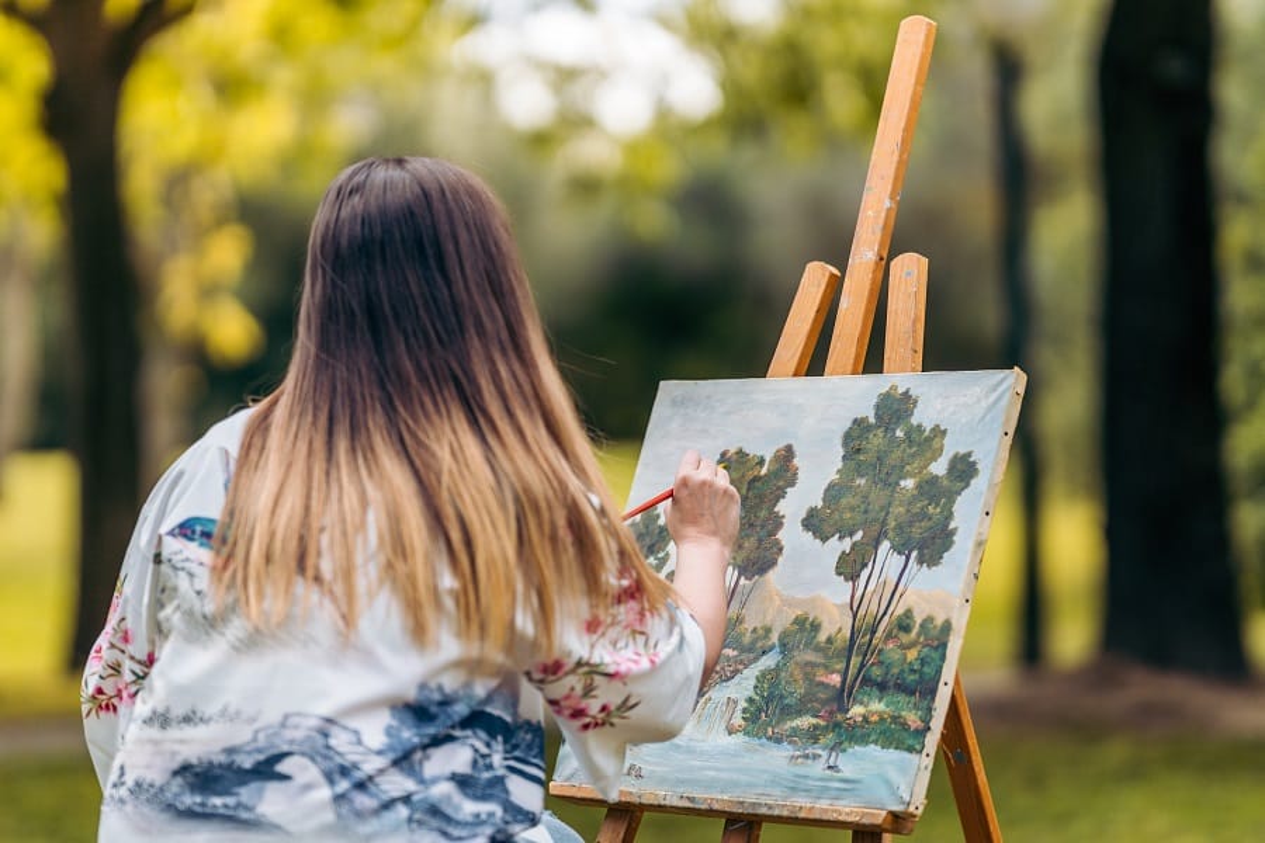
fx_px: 4480
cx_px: 632
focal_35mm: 128
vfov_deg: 10.8
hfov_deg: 16.1
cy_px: 422
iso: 100
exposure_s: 1/1250
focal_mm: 85
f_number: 1.4
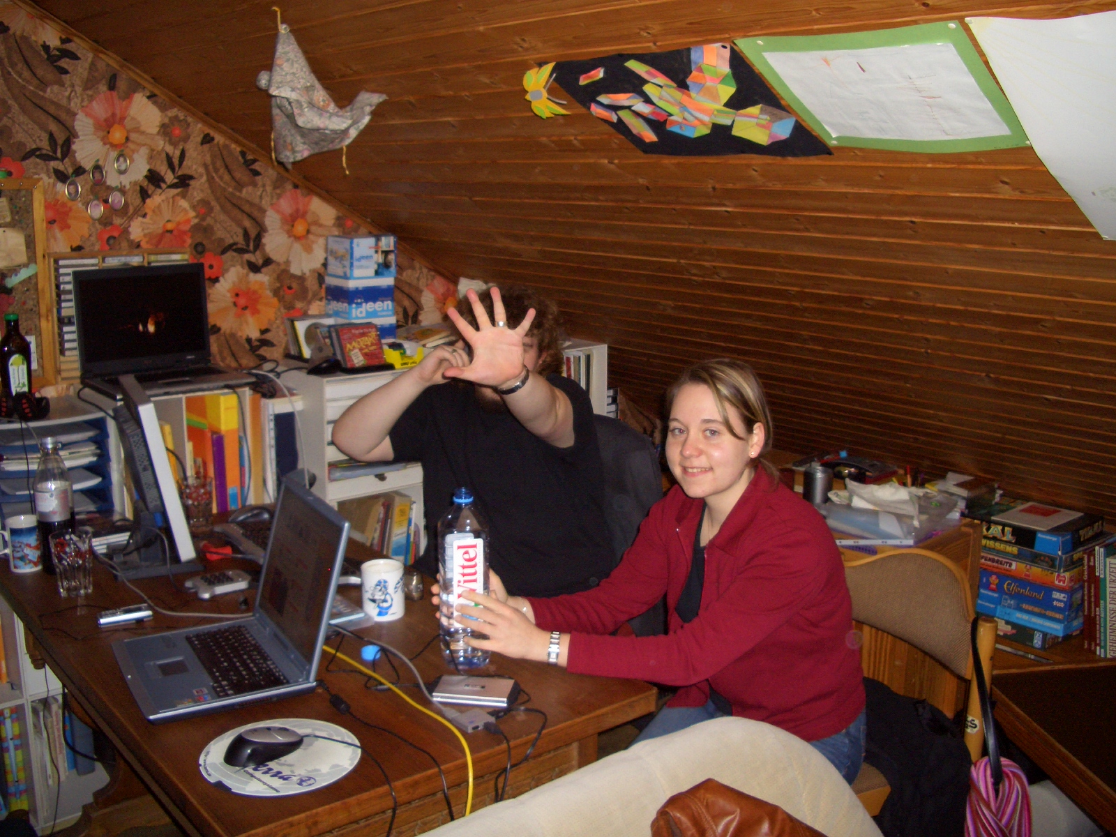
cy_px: 418
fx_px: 1128
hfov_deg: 52.6
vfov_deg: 40.7
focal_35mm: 35
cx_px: 558
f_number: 2.6
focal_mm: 5.8
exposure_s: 1/60
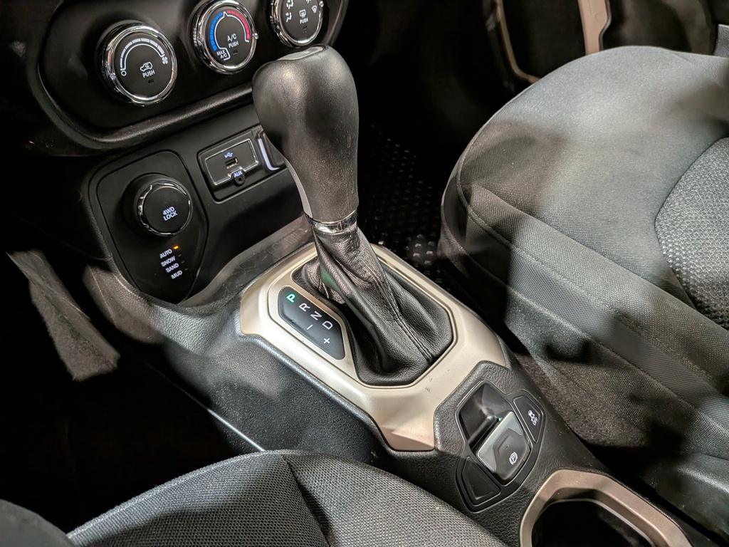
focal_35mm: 24
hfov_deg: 71.6
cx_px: 364
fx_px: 505
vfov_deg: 56.8
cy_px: 274
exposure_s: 1/30
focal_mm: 4.53
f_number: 1.7
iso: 244
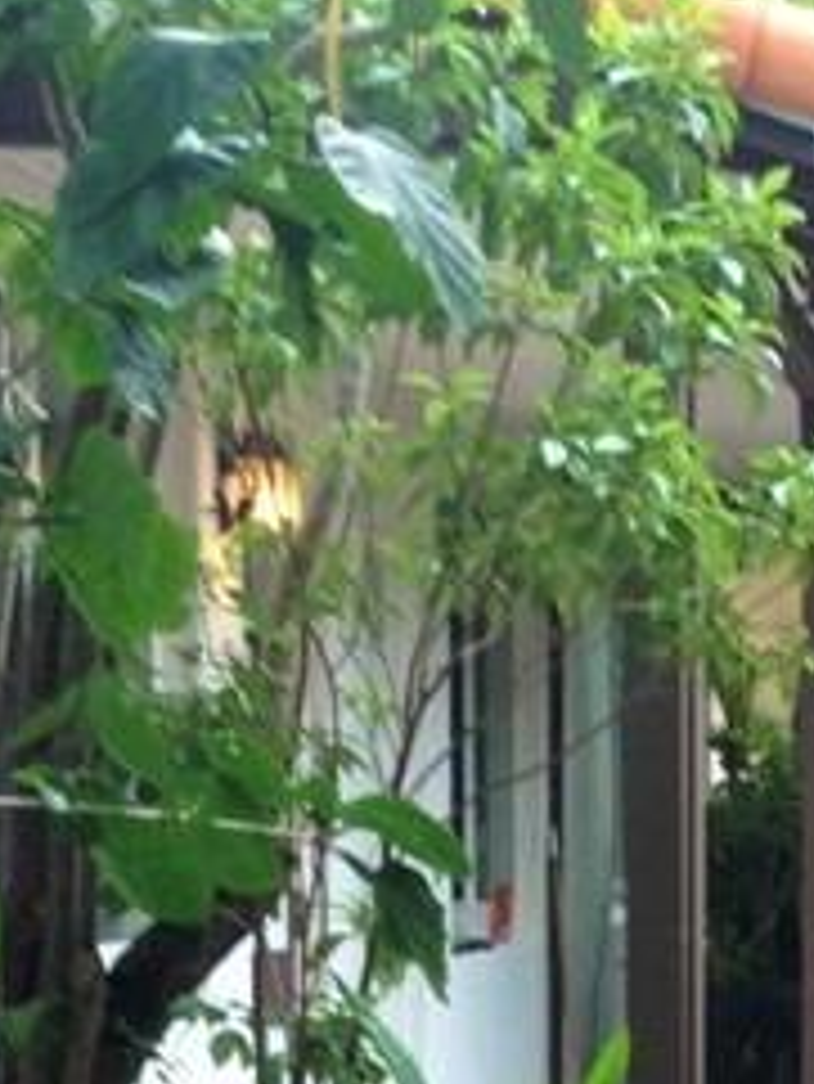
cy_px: 1952
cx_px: 1061
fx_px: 4386
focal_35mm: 140
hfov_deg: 10.4
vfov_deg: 12.8
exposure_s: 1/120
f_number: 2.4
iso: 64
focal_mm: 4.12
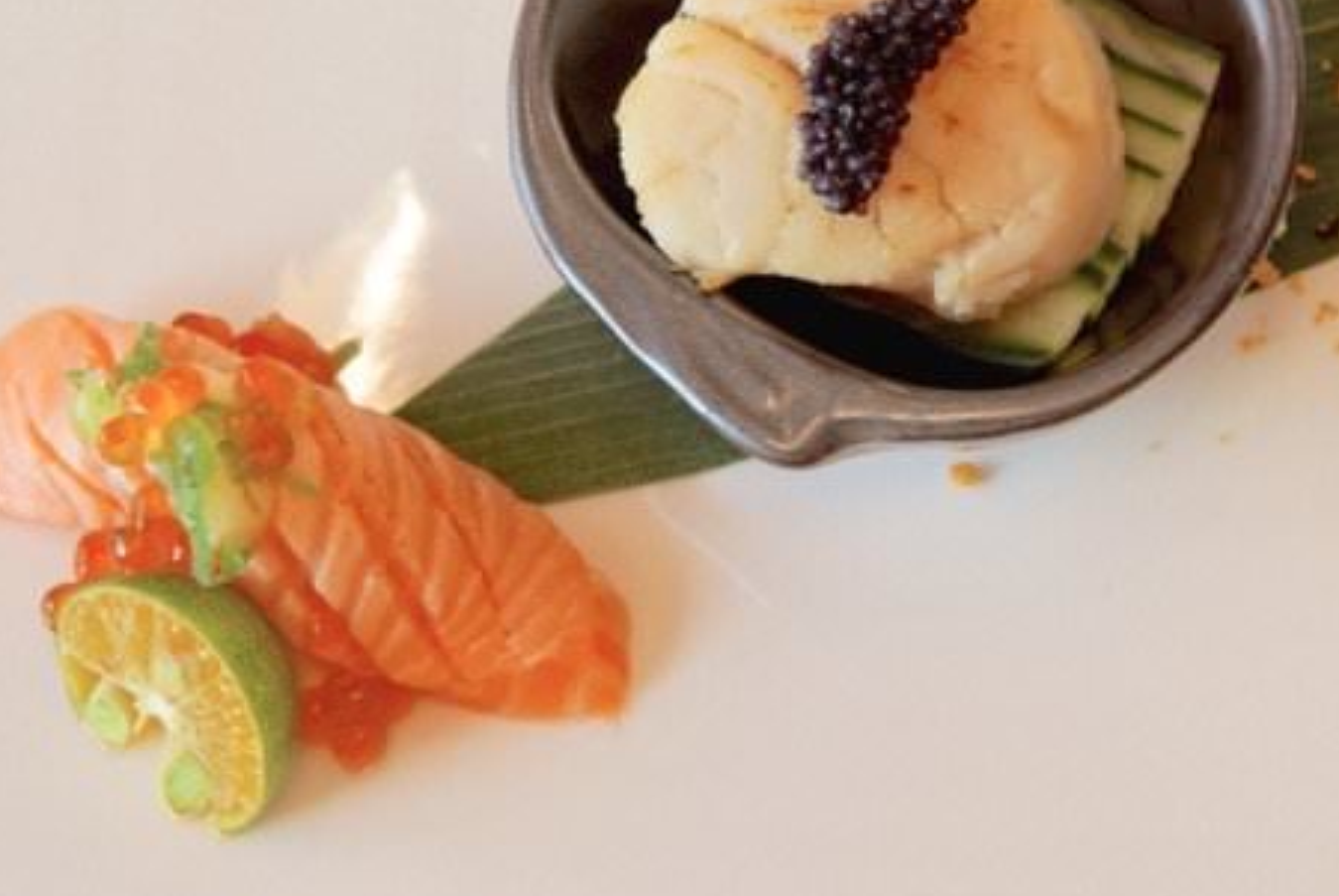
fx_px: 3723
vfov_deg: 13.6
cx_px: 994
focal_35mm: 100
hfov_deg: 20.2
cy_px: 173
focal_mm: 30
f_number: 5.6
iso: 100
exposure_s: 1/100
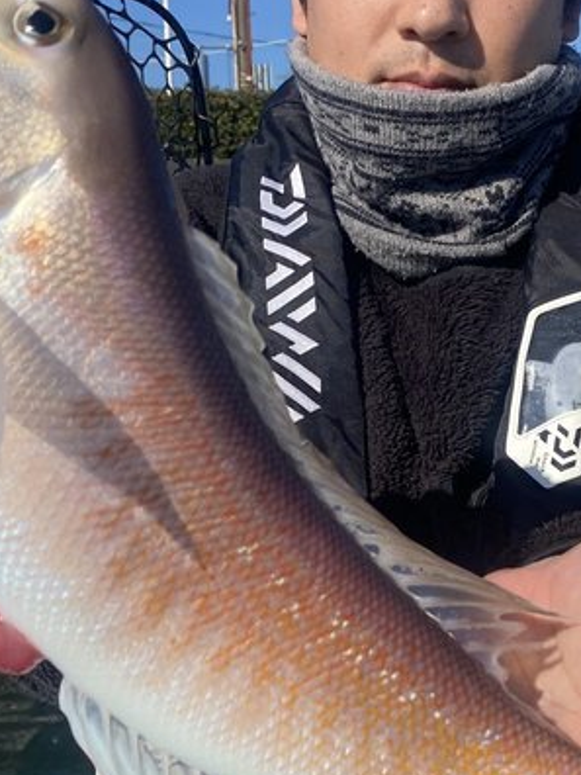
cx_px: 331
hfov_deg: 26.1
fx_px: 1253
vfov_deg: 34.3
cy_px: 448
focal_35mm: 56
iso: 32
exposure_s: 1/4115
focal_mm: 4.25
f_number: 1.8
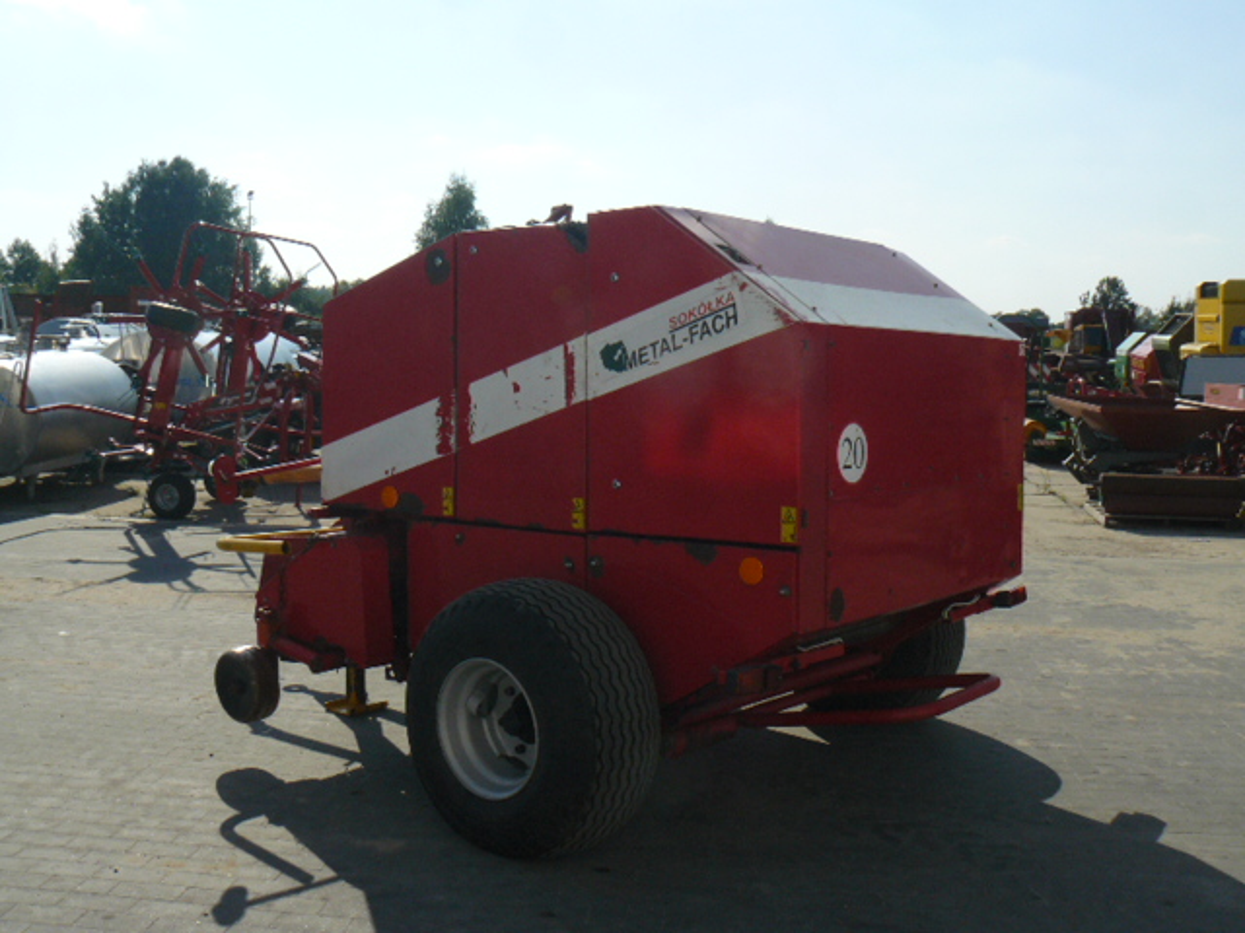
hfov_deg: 51.4
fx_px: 1295
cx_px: 622
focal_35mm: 36
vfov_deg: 39.7
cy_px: 466
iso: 100
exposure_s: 1/400
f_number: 7.1
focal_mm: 6
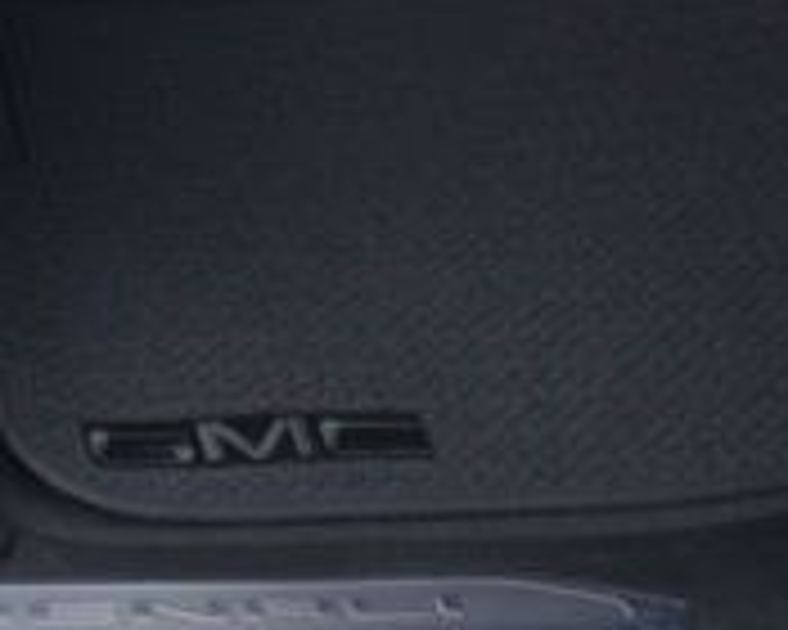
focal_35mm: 132
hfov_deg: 14.0
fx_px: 3078
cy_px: -783
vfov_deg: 10.4
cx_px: -252
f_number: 4.5
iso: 100
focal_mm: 16
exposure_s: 1/100
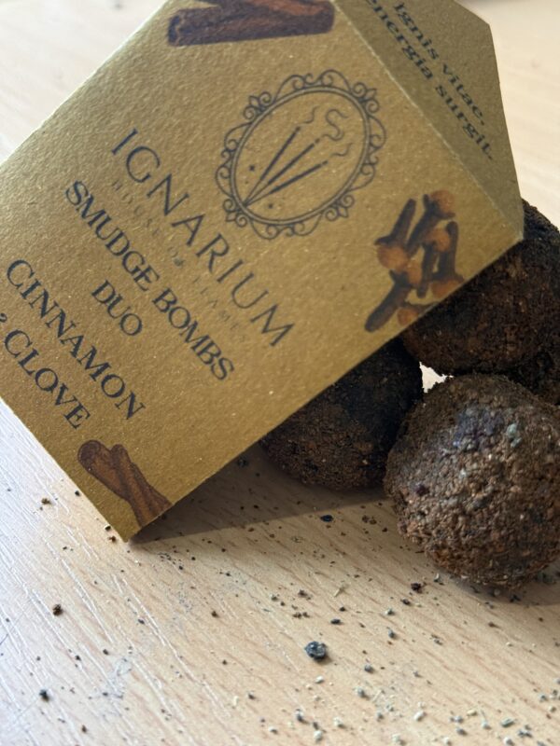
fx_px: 1035
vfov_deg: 39.7
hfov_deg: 30.3
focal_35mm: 48
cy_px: 373
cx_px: 280
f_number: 1.78
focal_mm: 6.76
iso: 320
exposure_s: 1/100
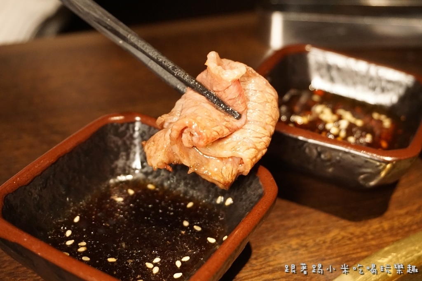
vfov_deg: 26.5
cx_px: 211
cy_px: 140
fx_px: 598
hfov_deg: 38.9
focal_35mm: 51
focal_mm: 34
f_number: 5
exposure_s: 1/60
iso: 3200
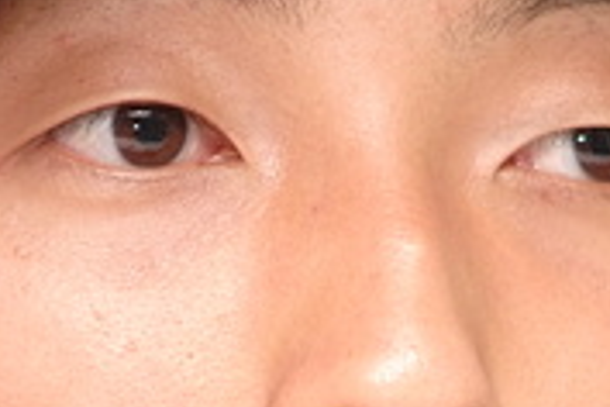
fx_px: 18587
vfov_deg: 1.3
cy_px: 373
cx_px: 376
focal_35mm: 1097
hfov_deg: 1.9
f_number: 2.8
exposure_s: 1/250
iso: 400
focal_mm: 180
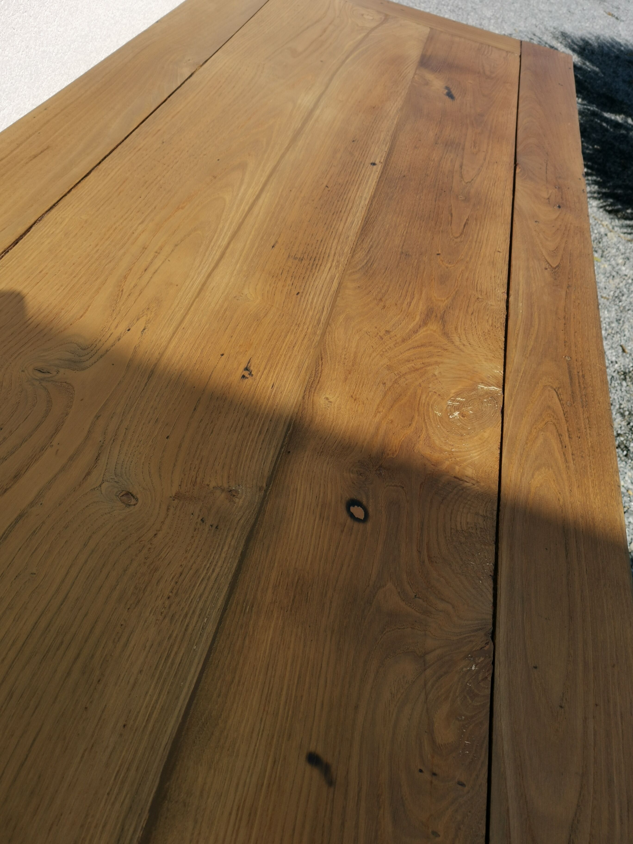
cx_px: 316
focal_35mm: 32
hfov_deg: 44.2
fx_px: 780
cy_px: 422
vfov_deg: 56.8
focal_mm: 5.58
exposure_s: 1/2639
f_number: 1.8
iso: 50
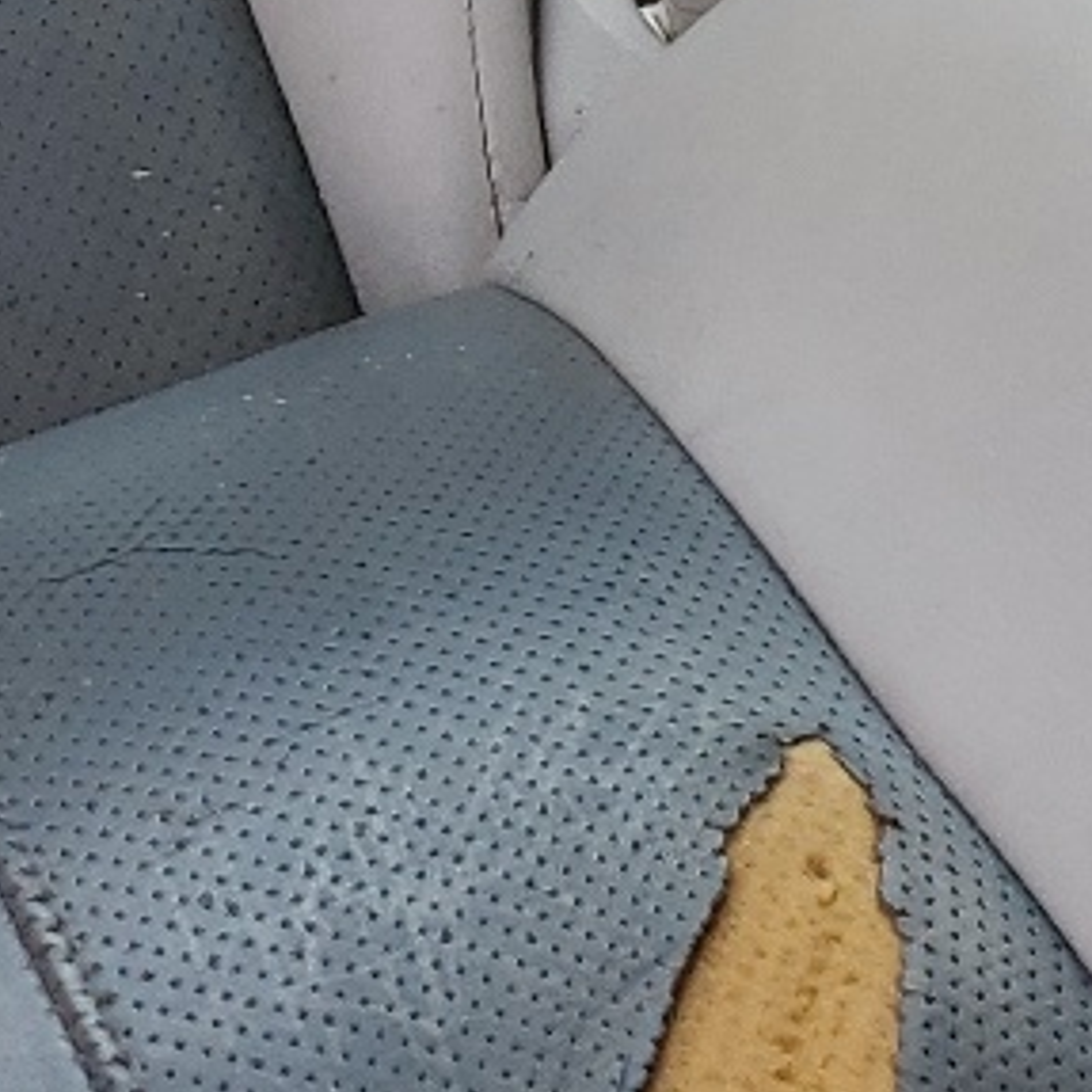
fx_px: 4568
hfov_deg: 13.6
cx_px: 270
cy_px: -1122
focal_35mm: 128
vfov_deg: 12.1
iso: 50
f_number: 1.5
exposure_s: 1/222
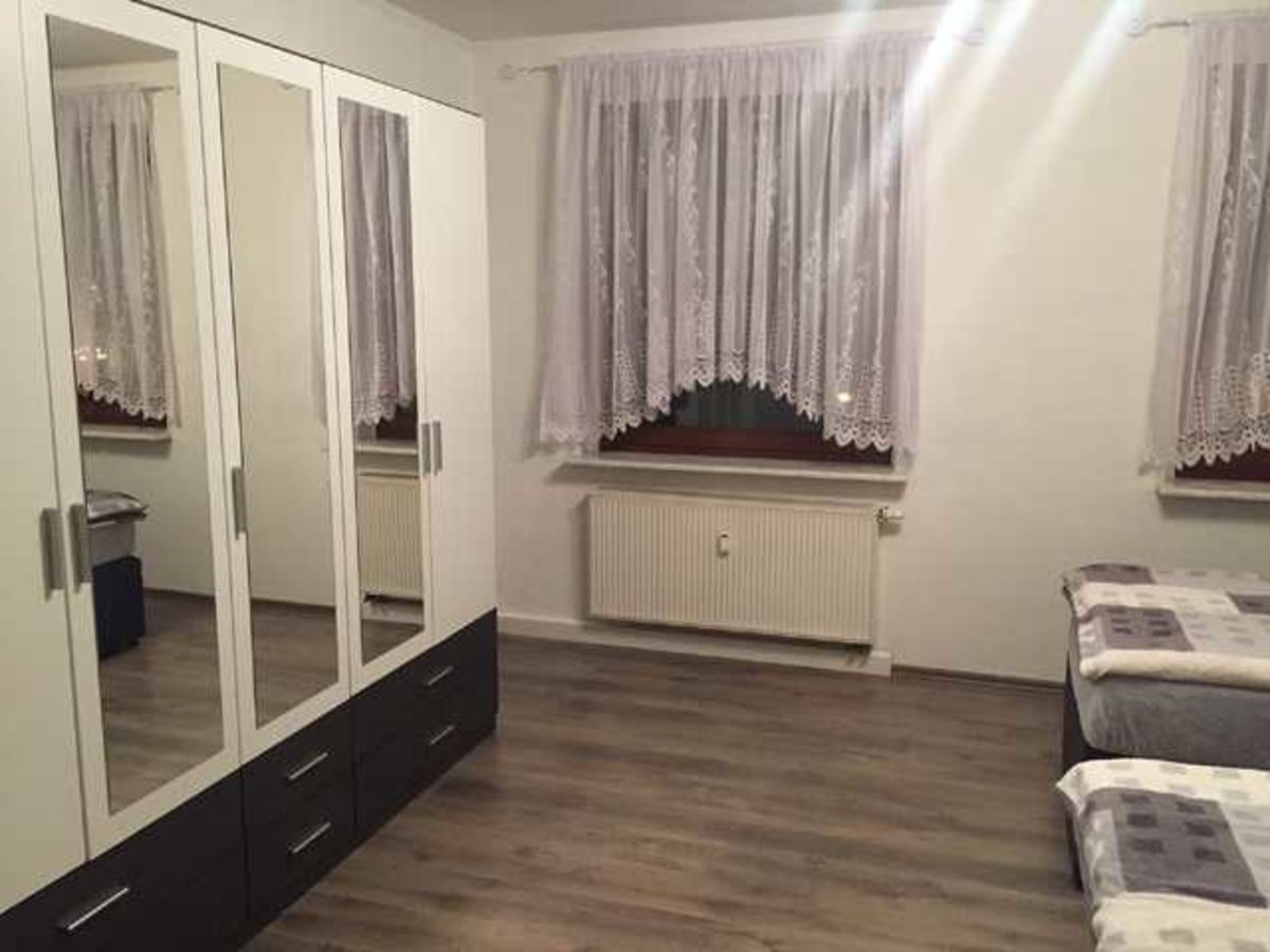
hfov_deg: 61.7
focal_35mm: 29
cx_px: 635
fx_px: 1064
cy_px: 476
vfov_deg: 48.2
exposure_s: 1/33
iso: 250
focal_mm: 4.15
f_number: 2.2
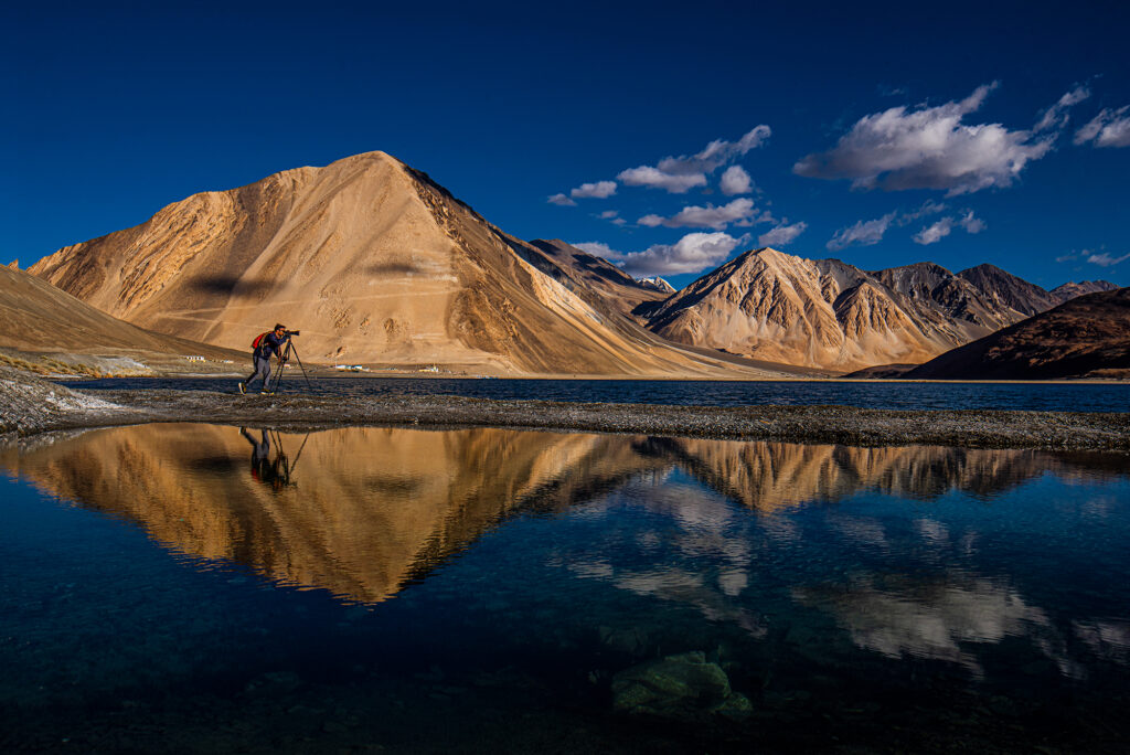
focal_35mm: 30
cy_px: 378
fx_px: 942
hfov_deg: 61.9
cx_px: 565
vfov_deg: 43.7
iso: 64
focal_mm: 30
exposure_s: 1/400
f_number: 14
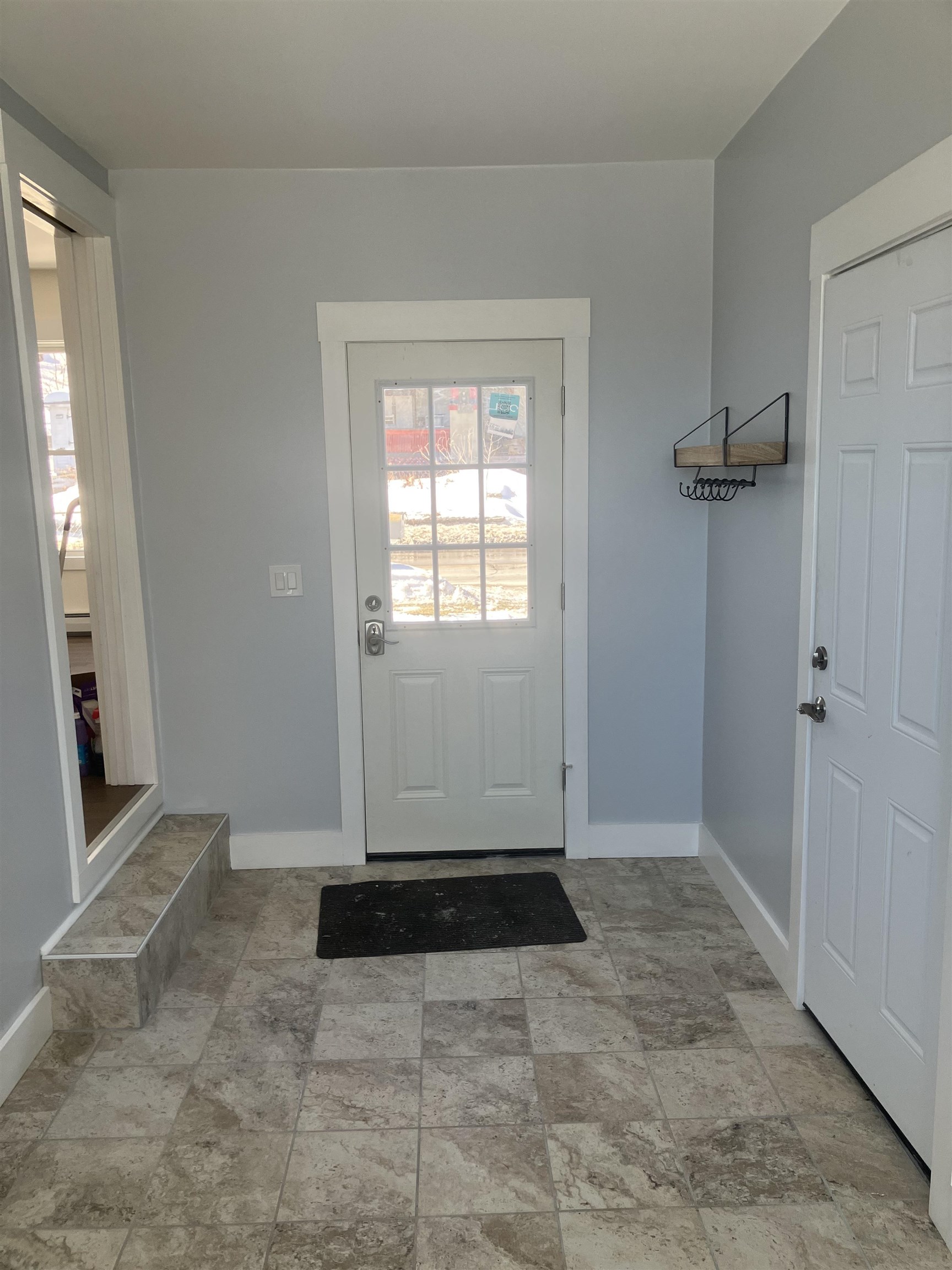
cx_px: 476
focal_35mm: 28
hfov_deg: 49.7
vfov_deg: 63.4
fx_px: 1027
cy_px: 635
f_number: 1.8
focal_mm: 3.99
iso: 40
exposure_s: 1/121
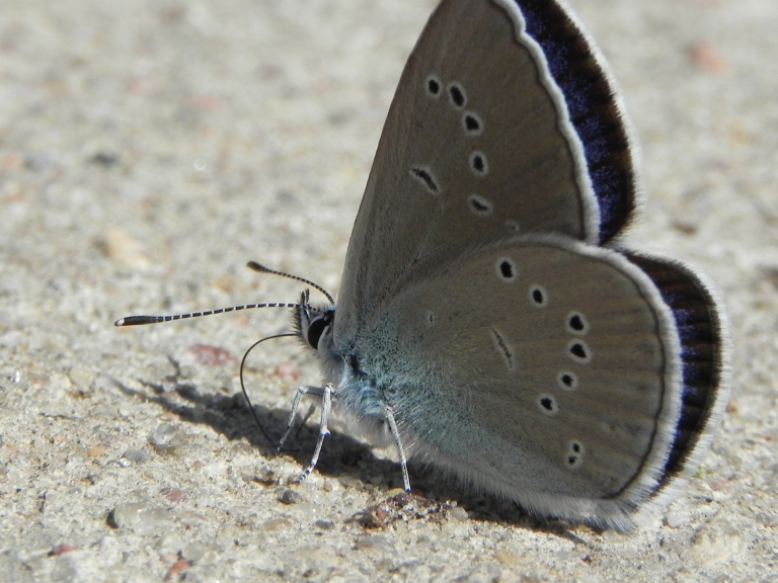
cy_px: 249
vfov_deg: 10.6
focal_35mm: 140
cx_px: 295
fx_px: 3147
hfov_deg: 14.1
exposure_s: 1/566
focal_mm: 18.8
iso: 160
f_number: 7.1
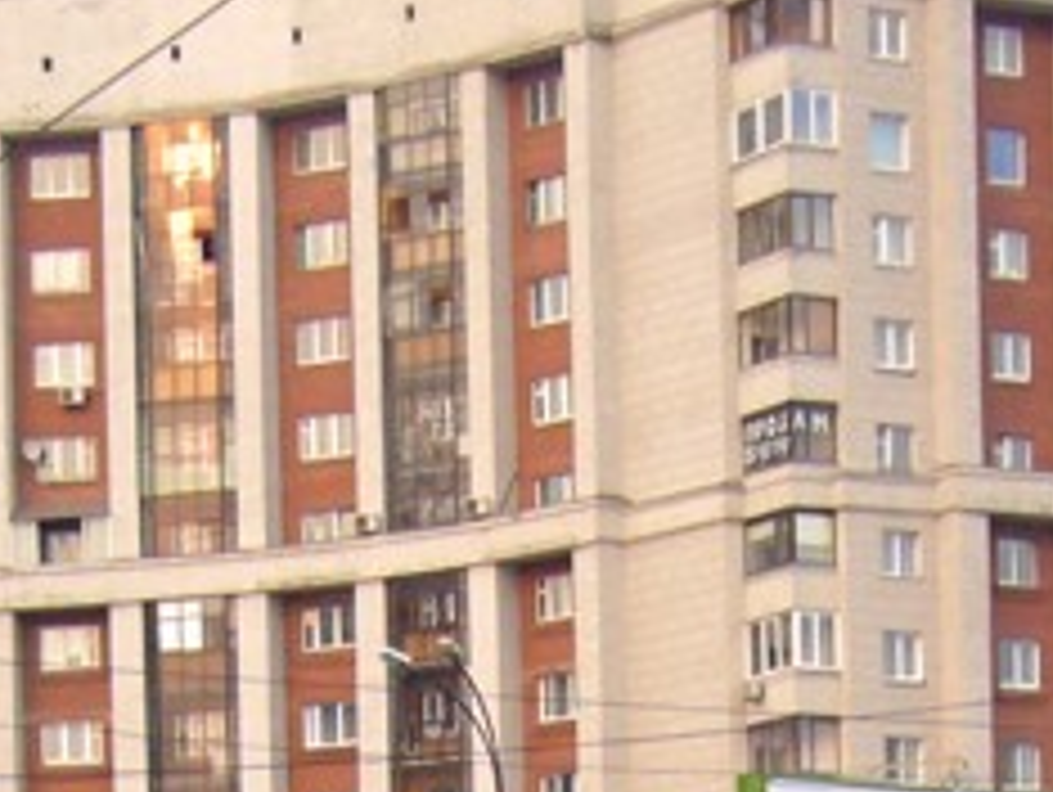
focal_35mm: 153
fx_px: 4659
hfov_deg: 12.9
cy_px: 1638
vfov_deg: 9.1
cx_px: 351
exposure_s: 1/200
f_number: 2.8
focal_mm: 5.8
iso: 80
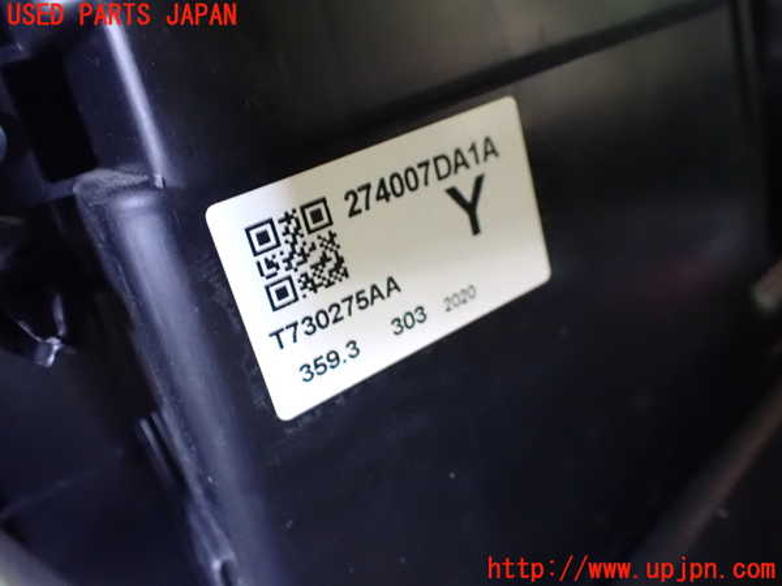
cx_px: 391
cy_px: 293
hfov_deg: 60.0
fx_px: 678
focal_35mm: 30
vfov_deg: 46.8
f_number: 2.3
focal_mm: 5.4
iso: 1600
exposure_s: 1/13
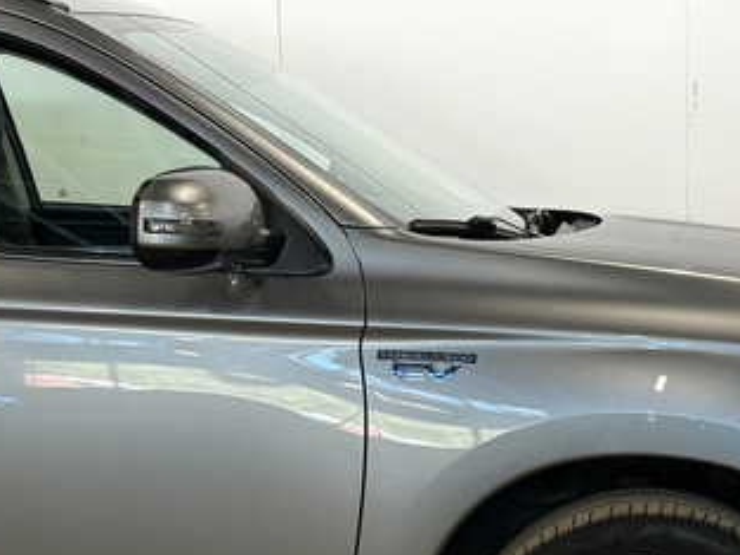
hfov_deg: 21.2
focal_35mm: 92
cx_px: 525
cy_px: 378
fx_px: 1967
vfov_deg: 16.0
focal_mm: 6.86
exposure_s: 1/50
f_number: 1.8
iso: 64
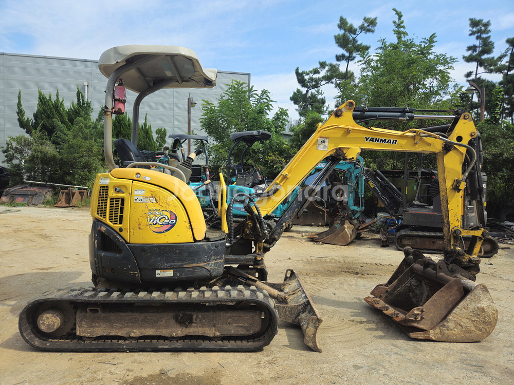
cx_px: 257
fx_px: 342
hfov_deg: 73.9
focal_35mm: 23
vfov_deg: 58.9
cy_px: 192
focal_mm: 5.4
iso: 25
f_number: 1.8
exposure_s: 1/1235
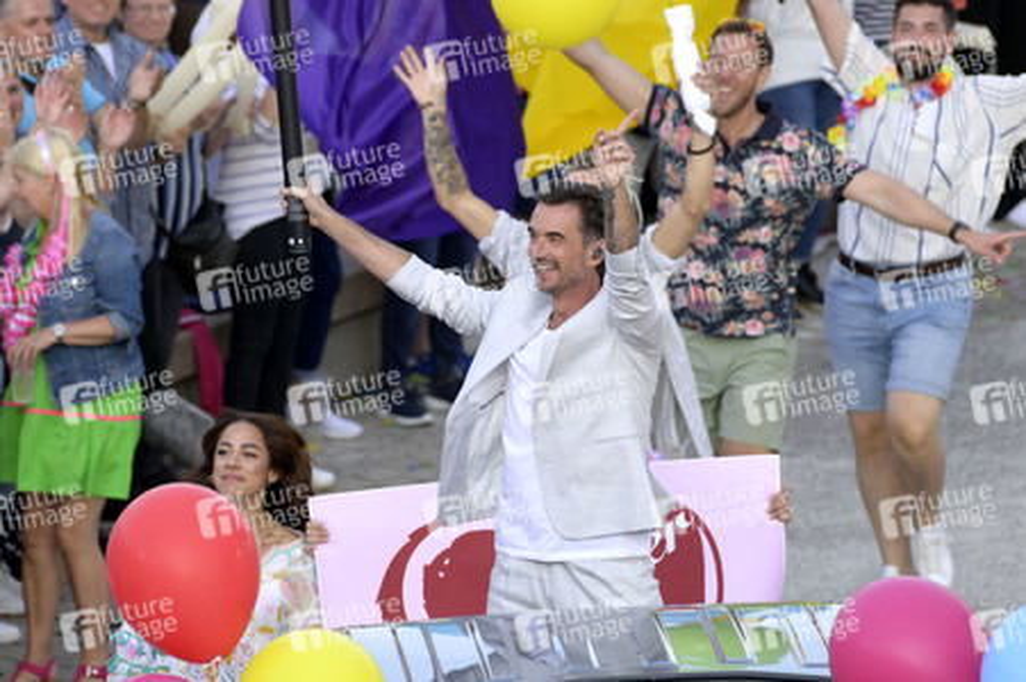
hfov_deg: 4.6
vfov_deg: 3.1
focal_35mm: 450
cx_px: 513
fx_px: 12815
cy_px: 341
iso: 1250
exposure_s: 1/640
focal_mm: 450
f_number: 7.1
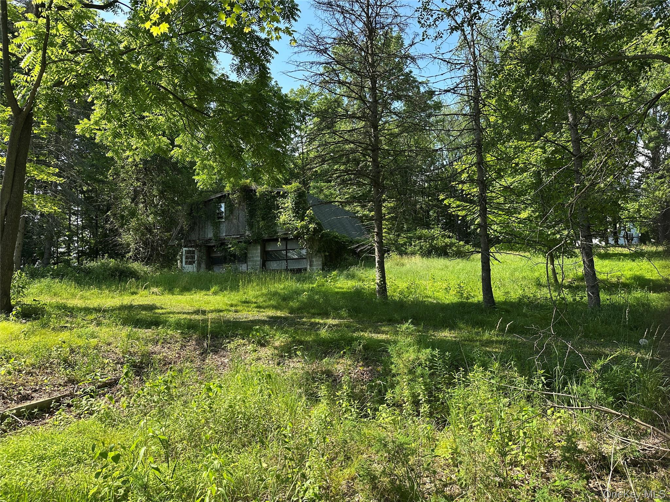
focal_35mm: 24
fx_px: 465
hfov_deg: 71.6
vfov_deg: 56.8
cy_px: 251
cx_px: 335
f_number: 1.78
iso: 80
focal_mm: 6.86
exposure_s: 1/1227
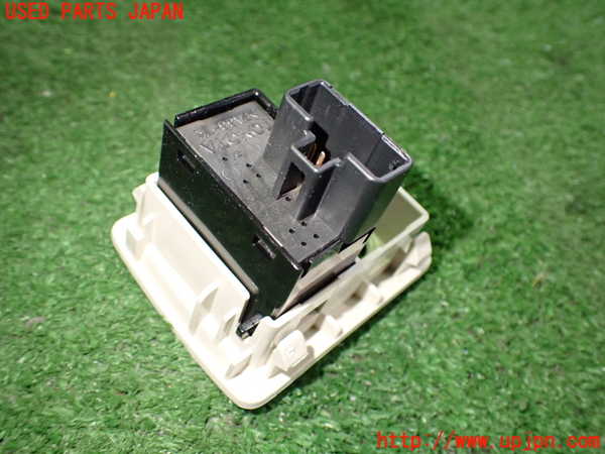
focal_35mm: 30
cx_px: 302
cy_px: 227
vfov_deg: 46.8
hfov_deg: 60.0
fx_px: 524
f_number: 2.3
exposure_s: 1/80
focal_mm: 5.4
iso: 800
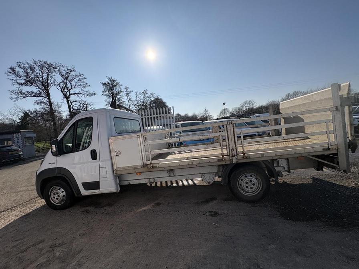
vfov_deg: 85.7
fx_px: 145
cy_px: 134
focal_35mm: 14
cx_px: 180
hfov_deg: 102.1
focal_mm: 2.22
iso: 50
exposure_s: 1/4132
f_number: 2.2
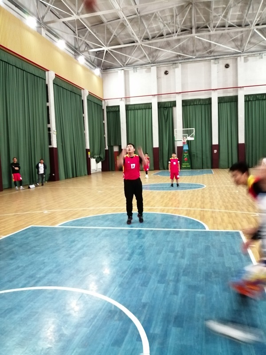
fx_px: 266
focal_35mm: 26
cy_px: 178
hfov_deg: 53.1
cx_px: 133
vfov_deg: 67.3
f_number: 1.8
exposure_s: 1/16.7
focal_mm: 3.62
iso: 640
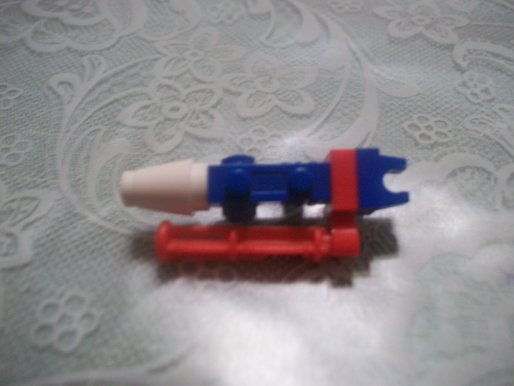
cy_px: 193
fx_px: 475
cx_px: 257
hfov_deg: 56.8
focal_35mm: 32
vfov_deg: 44.2
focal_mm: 5.7
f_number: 2.9
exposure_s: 1/13
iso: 160
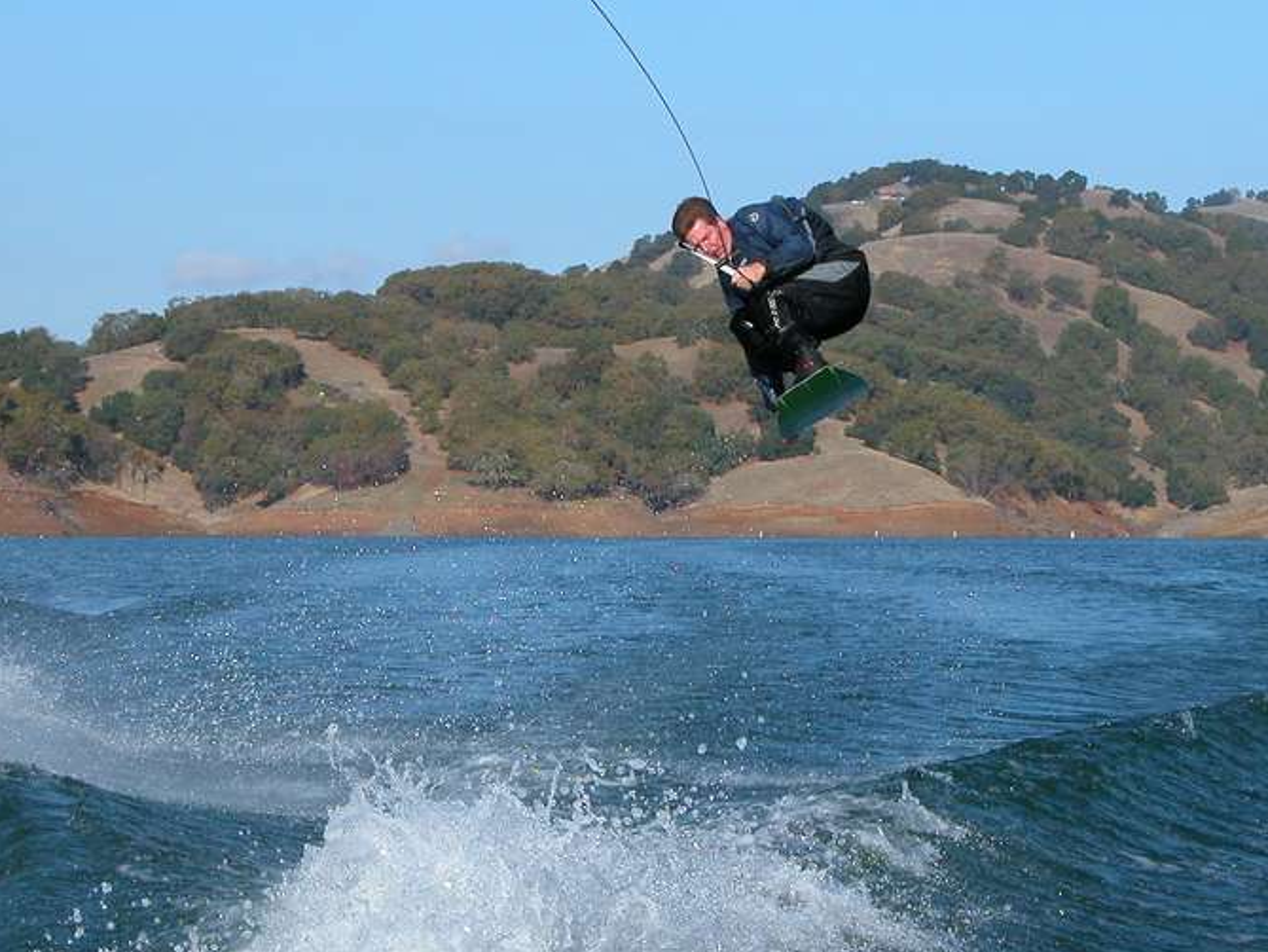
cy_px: 453
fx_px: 5093
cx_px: 699
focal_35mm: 139
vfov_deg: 10.7
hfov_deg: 14.2
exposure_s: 1/1000
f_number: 4.5
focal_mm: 23.7
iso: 100
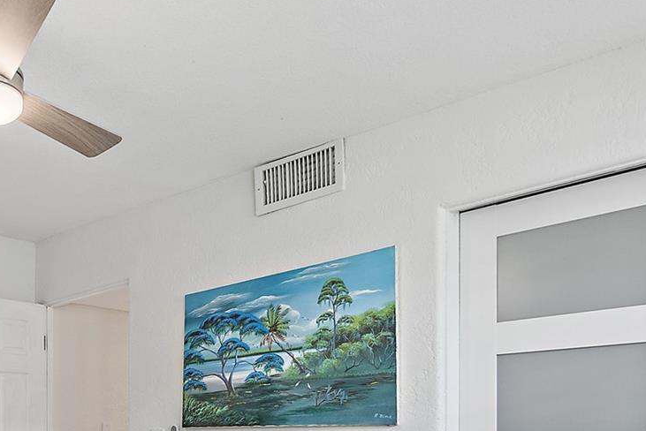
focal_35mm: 35
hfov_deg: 46.7
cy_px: 430
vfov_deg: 34.5
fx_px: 628
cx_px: 19
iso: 1600
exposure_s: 1/15
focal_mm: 16
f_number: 5.6
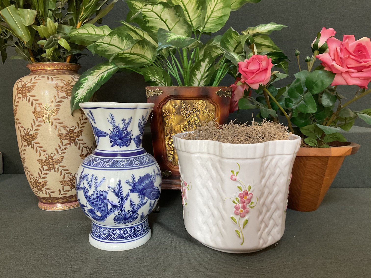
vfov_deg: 48.2
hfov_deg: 61.7
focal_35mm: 29
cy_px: 139
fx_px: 311
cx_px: 186
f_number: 1.8
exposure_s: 1/60
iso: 125
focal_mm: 3
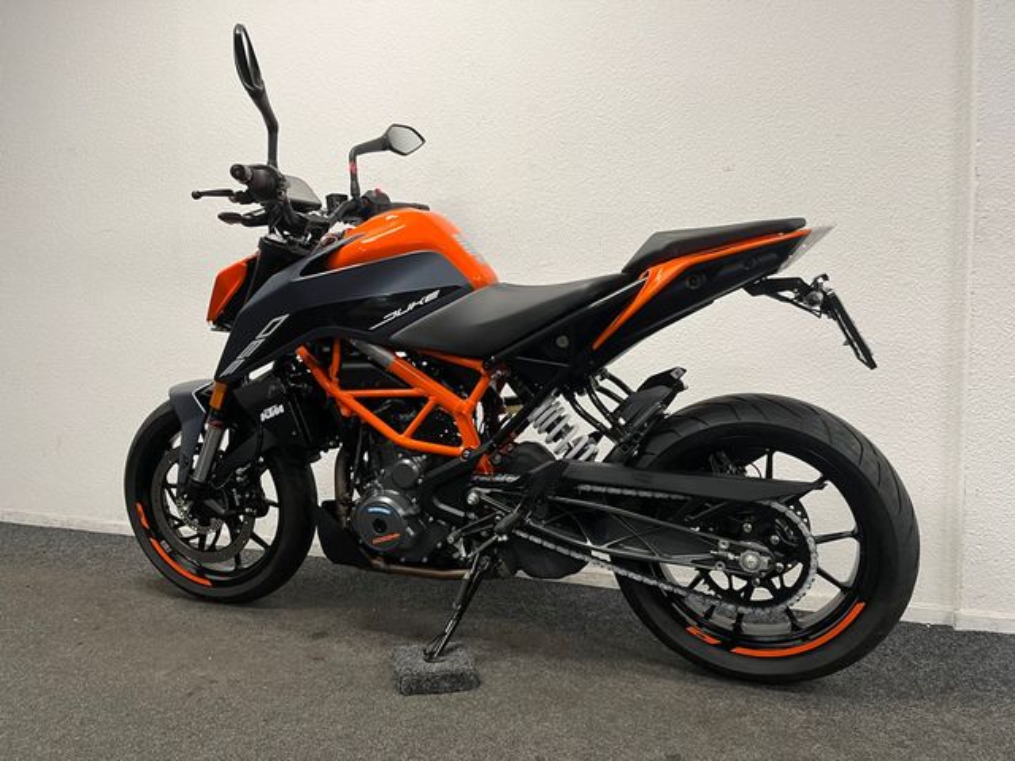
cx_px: 508
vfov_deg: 53.1
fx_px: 762
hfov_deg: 67.3
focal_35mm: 26
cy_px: 380
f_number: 1.6
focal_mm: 5.1
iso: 80
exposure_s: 1/50
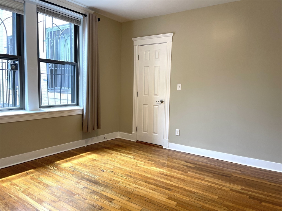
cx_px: 141
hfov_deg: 69.4
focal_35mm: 25
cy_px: 106
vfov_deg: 54.9
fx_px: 204
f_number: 1.6
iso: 64
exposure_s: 1/120
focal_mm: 5.1
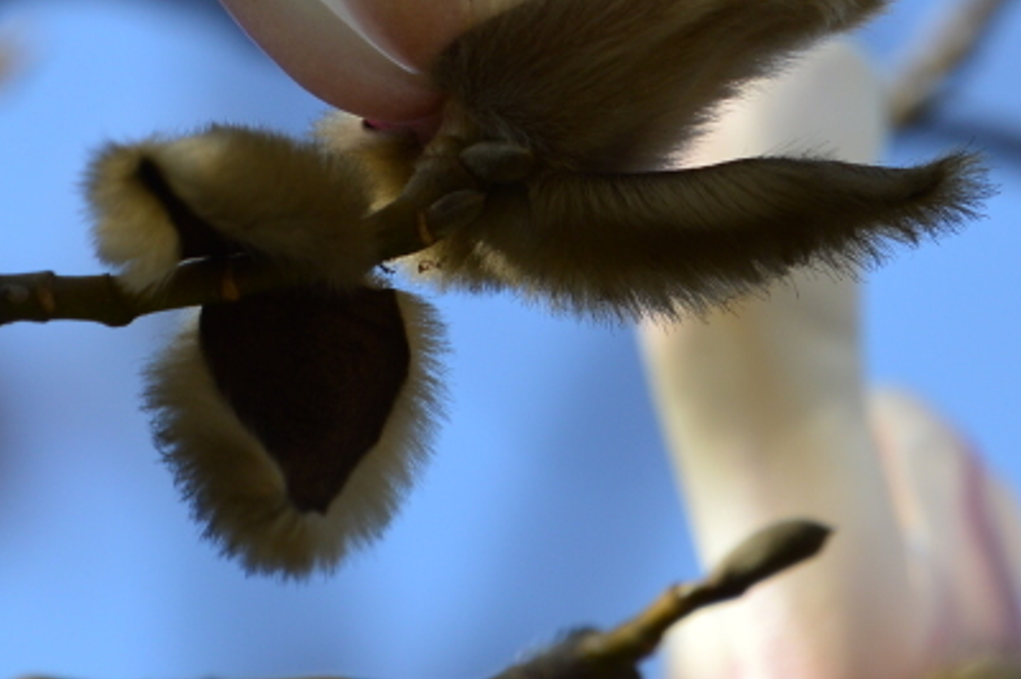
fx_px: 32673
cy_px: -60
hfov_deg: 1.8
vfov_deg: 1.2
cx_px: 498
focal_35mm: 1153
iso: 140
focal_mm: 300
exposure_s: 1/250
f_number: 8
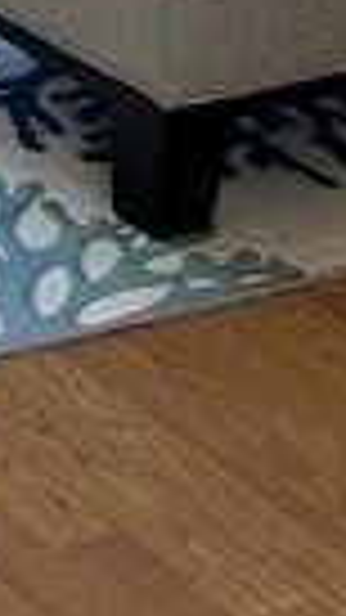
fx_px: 3444
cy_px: -674
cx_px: -854
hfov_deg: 5.3
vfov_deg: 9.5
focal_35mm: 211
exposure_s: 1/120
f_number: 1.5
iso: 64
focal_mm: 5.7
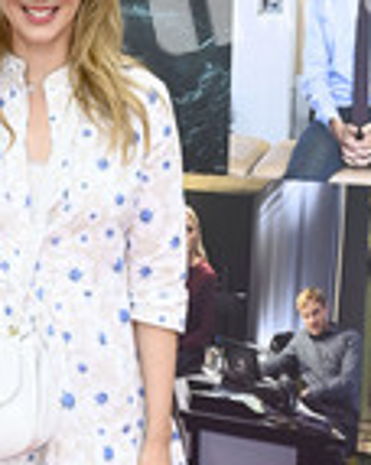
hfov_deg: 14.4
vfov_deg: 17.9
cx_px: 13
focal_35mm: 105
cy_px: 465
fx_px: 1444
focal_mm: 40
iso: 500
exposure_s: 1/160
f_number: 9
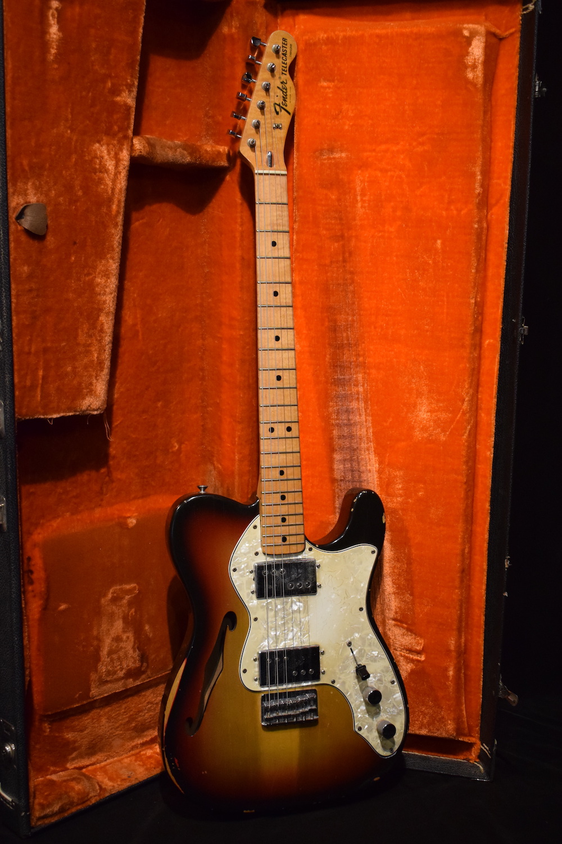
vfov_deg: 46.4
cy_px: 422
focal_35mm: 42
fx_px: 983
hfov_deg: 31.9
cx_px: 281
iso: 2800
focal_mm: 28
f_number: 4.2
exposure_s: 1/60
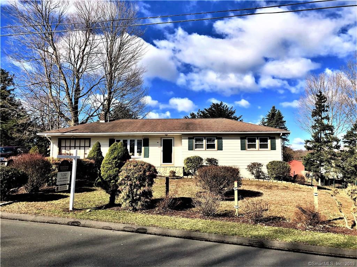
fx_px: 289
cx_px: 178
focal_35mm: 28
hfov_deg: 63.4
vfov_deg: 49.7
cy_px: 134
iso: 20
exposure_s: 1/2183
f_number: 1.8
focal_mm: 3.99
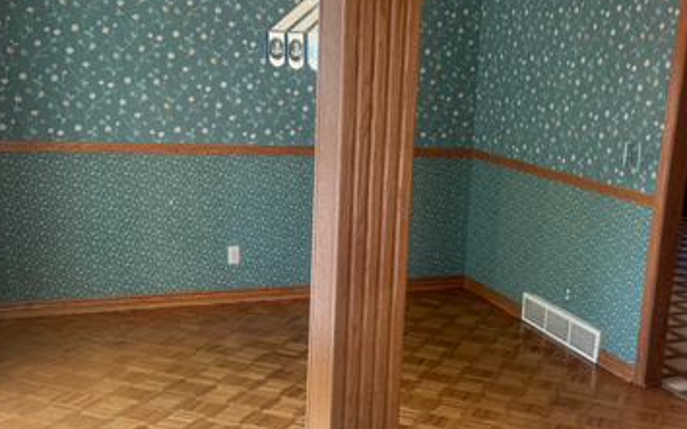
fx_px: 861
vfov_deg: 27.9
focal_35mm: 46
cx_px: 444
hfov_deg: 43.0
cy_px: 252
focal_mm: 6.76
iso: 200
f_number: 1.78
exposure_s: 1/73
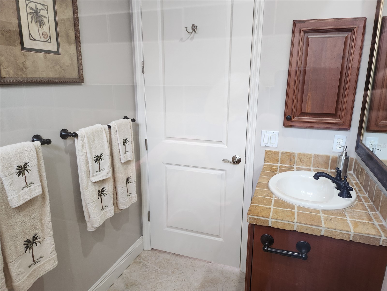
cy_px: 146
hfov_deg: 71.6
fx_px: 268
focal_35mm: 24
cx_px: 194
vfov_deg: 56.8
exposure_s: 1/120
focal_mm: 5
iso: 250
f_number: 1.8
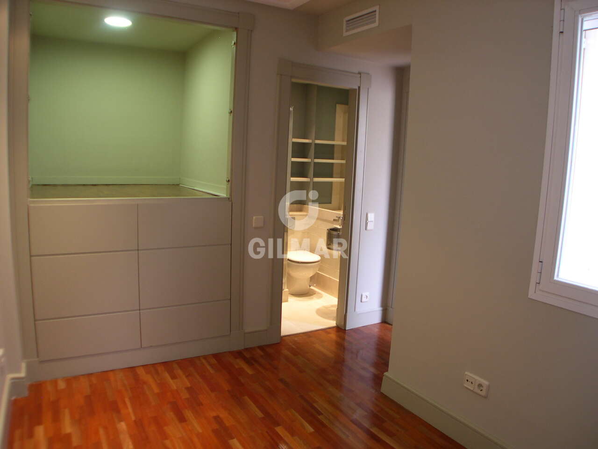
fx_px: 656
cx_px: 299
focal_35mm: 38
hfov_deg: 49.0
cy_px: 224
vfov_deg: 37.7
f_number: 2.8
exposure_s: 1/7.8
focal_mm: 8
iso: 100
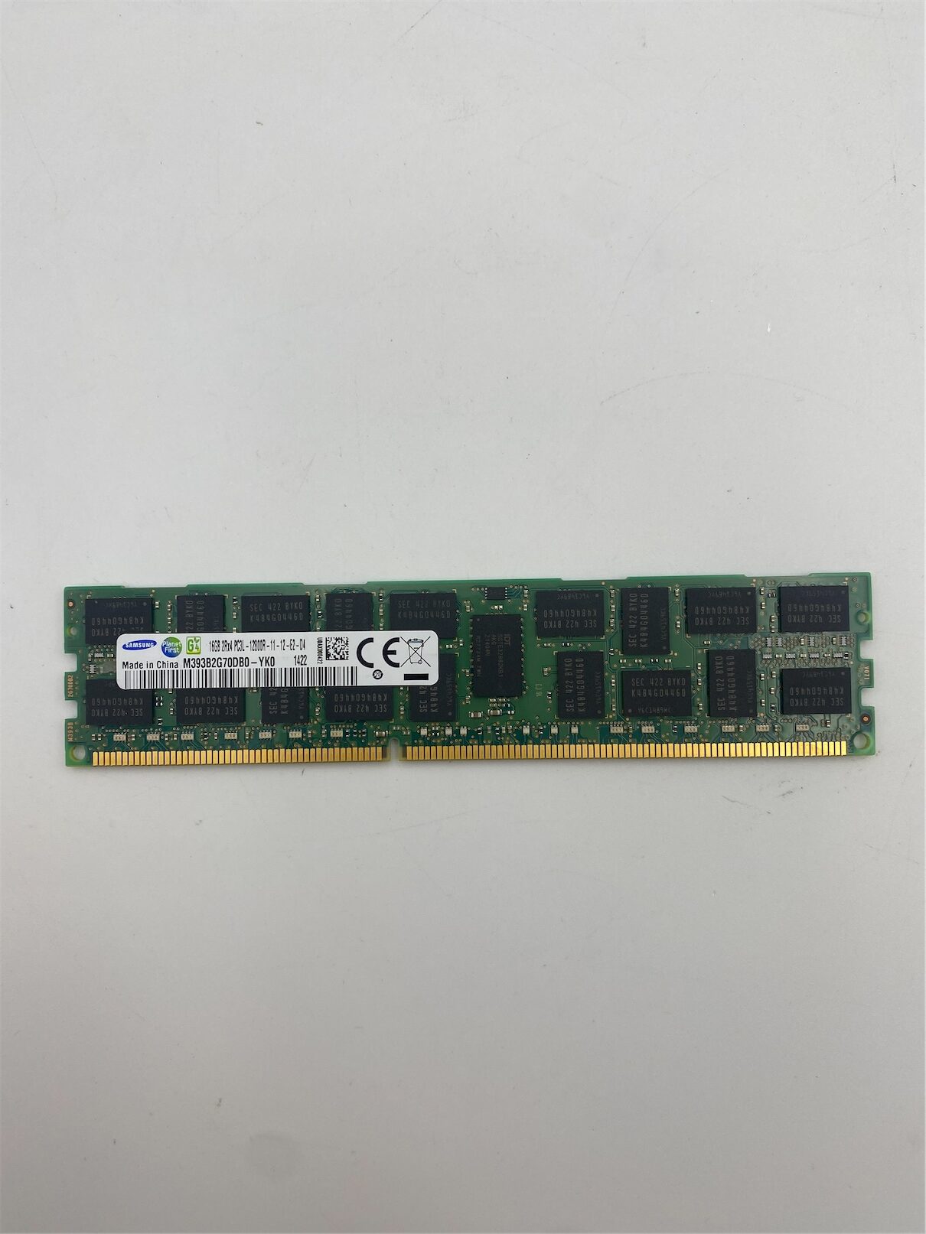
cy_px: 617
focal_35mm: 26
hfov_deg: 53.1
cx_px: 463
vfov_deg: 67.3
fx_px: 927
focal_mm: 4.25
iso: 32
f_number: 1.8
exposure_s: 1/317
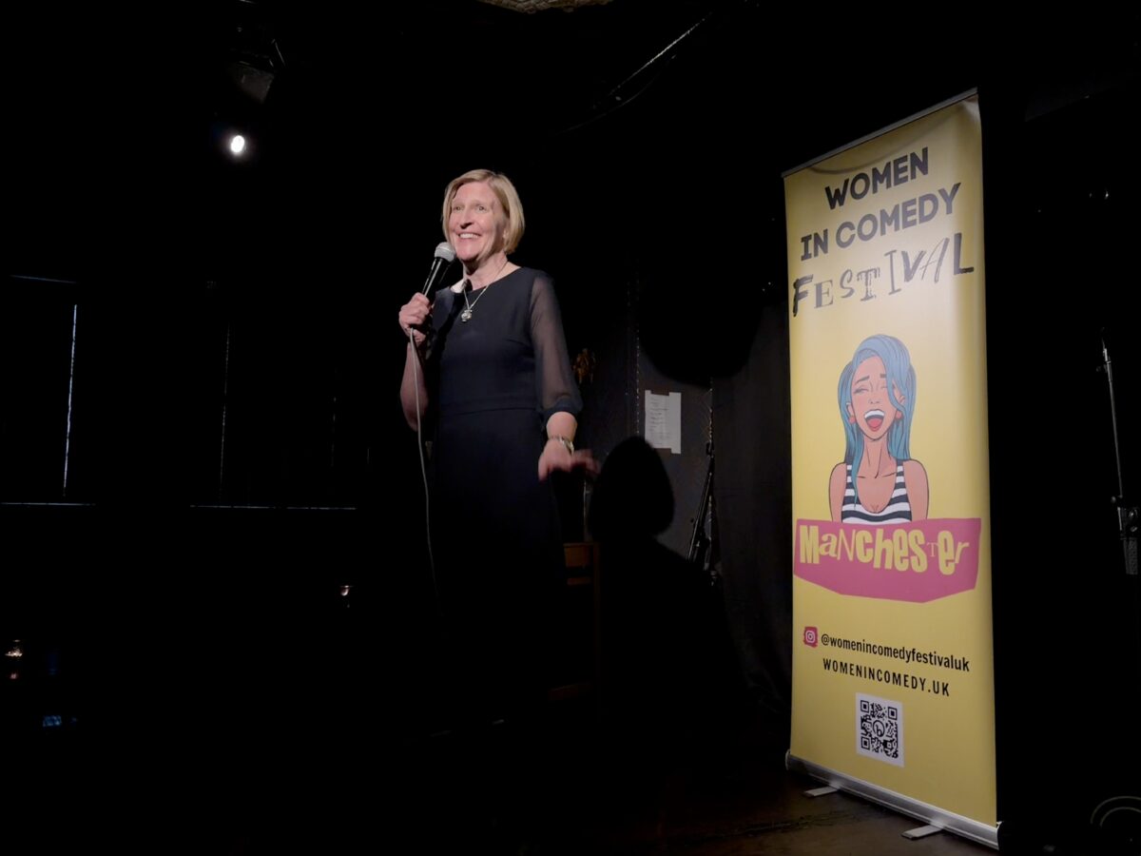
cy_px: 428
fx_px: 857
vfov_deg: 53.1
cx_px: 570
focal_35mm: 26
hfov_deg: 67.3
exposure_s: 1/60
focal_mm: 5.96
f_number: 1.6
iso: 500
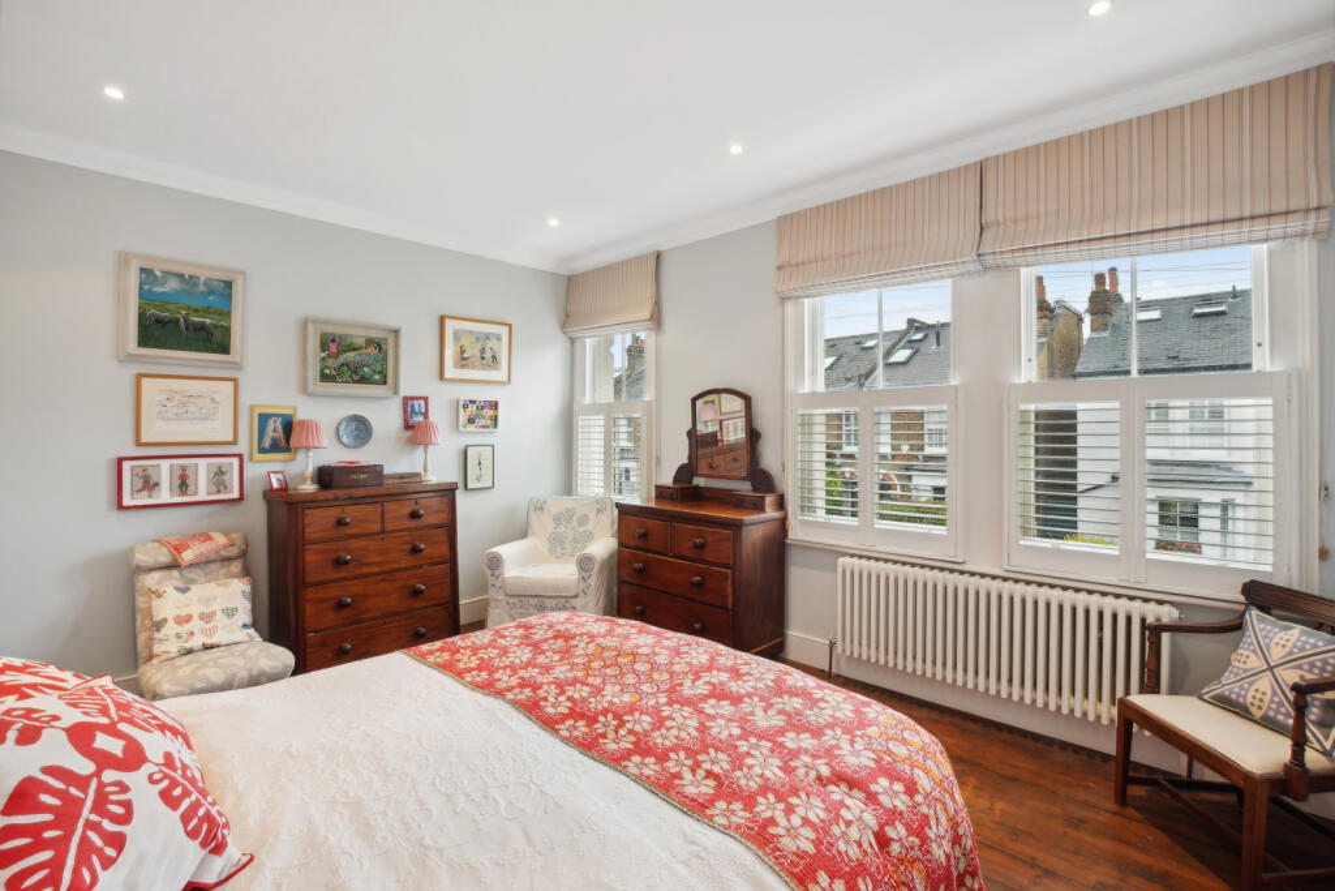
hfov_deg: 100.4
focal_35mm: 15
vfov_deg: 77.3
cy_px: 446
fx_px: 556
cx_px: 668
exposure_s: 1/5
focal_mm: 10
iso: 400
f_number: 11
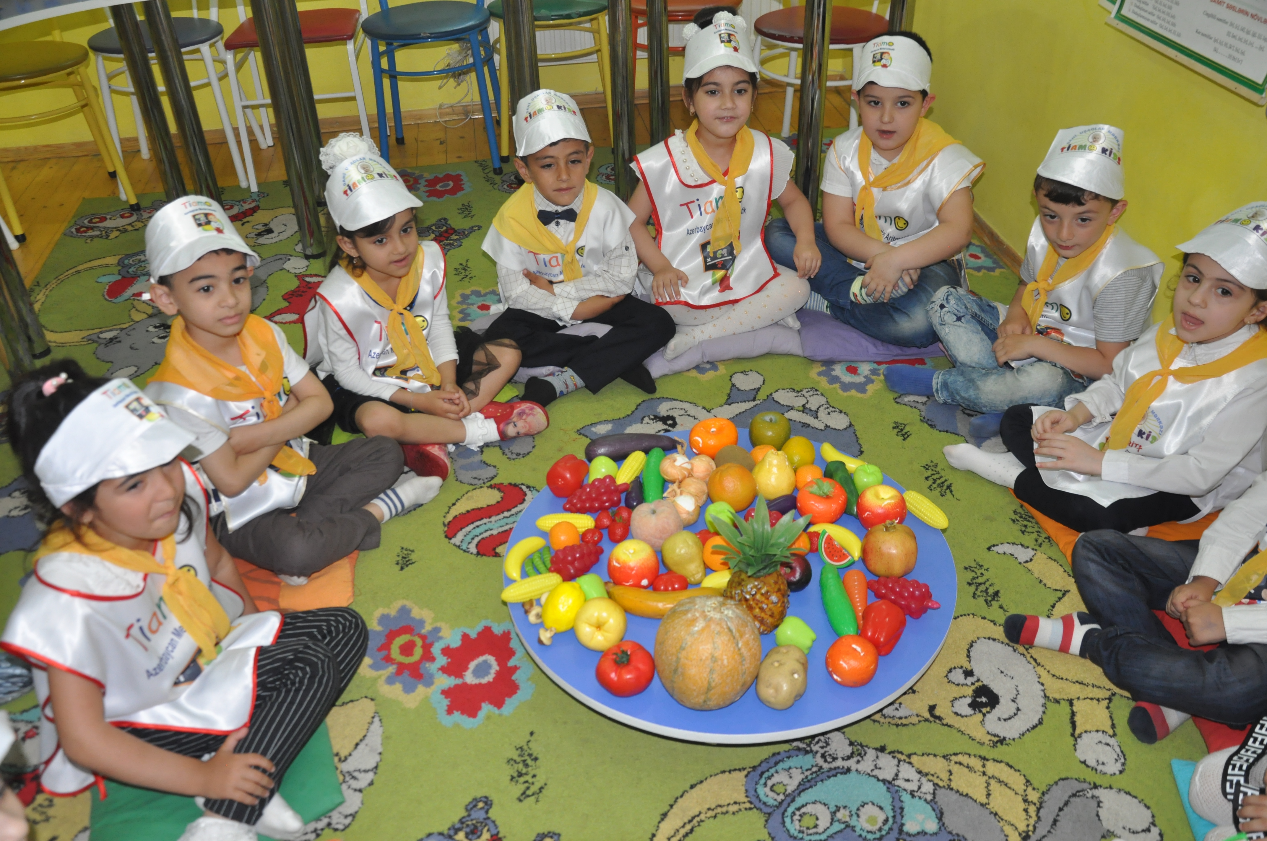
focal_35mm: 32
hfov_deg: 59.6
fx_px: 1107
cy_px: 420
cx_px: 634
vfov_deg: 41.6
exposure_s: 1/60
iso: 800
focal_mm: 21
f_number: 4
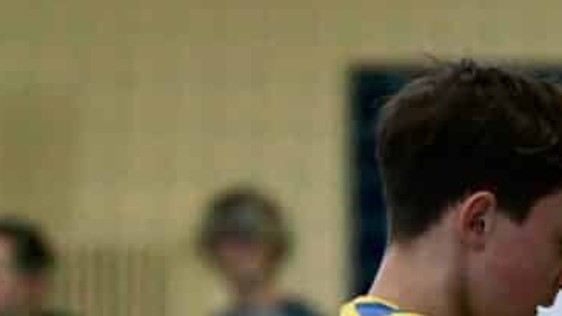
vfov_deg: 1.6
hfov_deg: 2.9
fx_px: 10949
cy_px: 654
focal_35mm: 735
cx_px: 362
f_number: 2.8
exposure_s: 1/1250
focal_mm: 125
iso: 5000
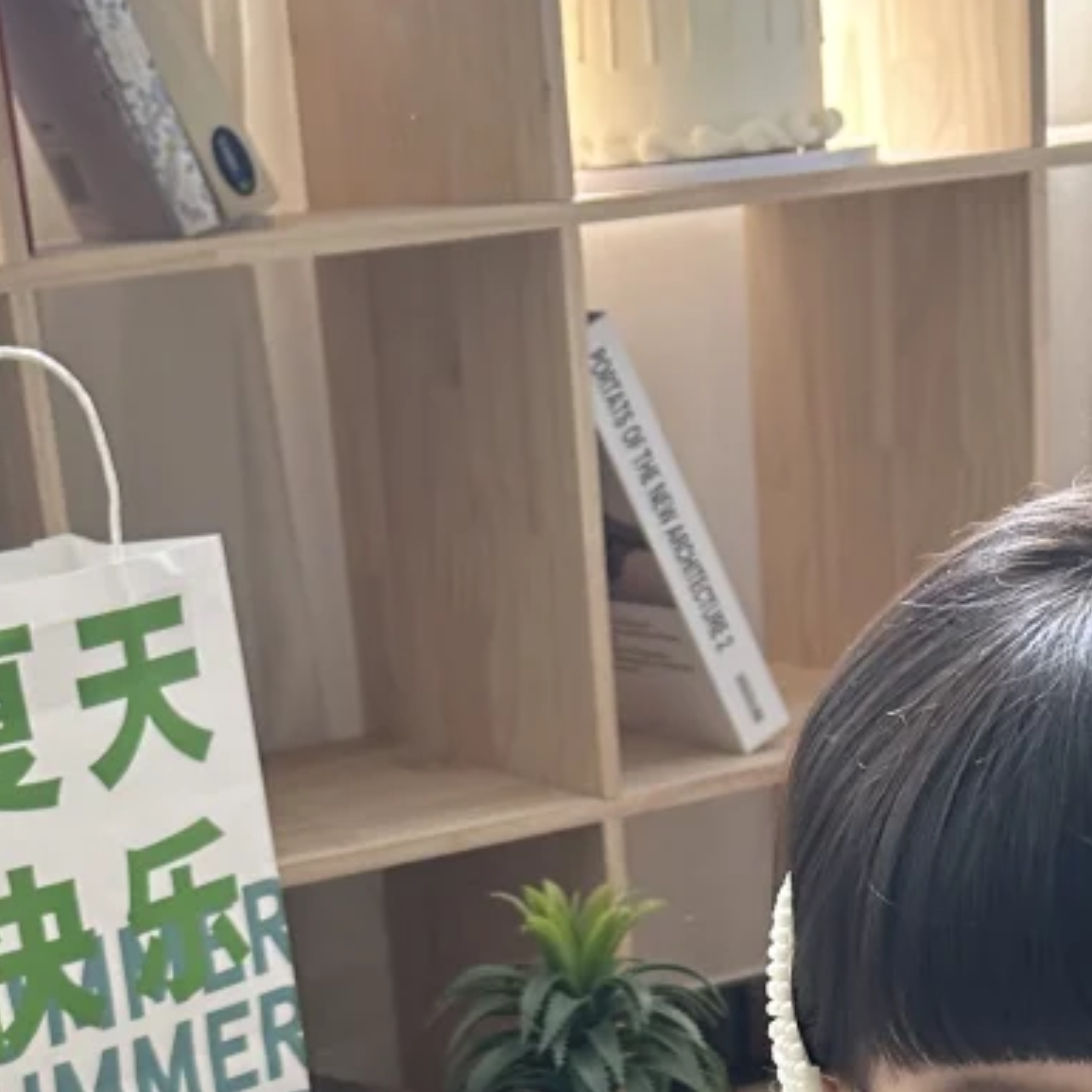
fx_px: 3069
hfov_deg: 20.2
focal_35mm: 86
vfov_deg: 18.1
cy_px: 1622
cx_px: 570
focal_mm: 5.7
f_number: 1.5
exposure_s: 1/77
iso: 125
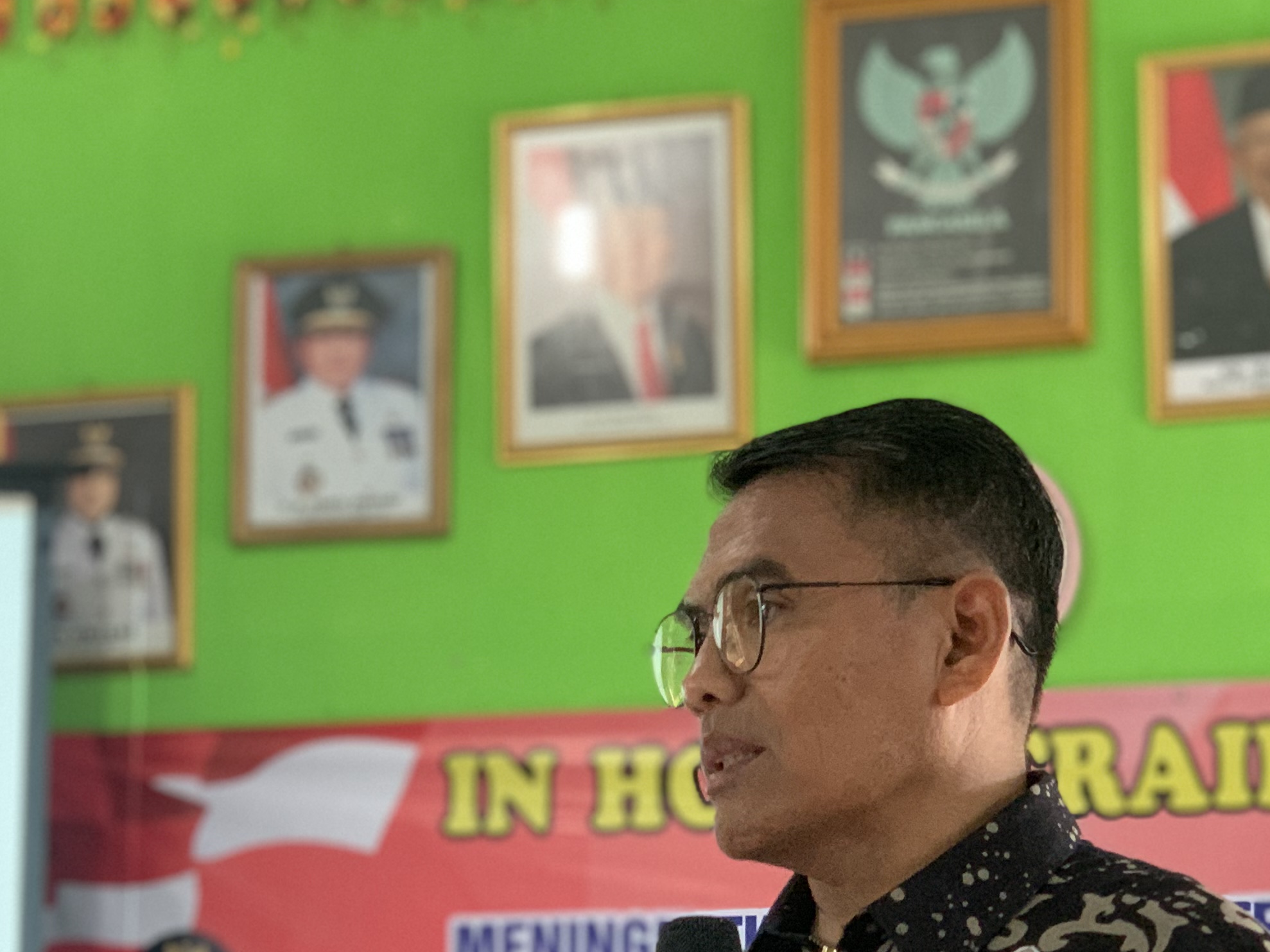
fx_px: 3888
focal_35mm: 106
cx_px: 575
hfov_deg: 18.5
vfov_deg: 13.8
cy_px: 838
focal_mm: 6
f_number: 2.4
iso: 200
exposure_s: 1/60
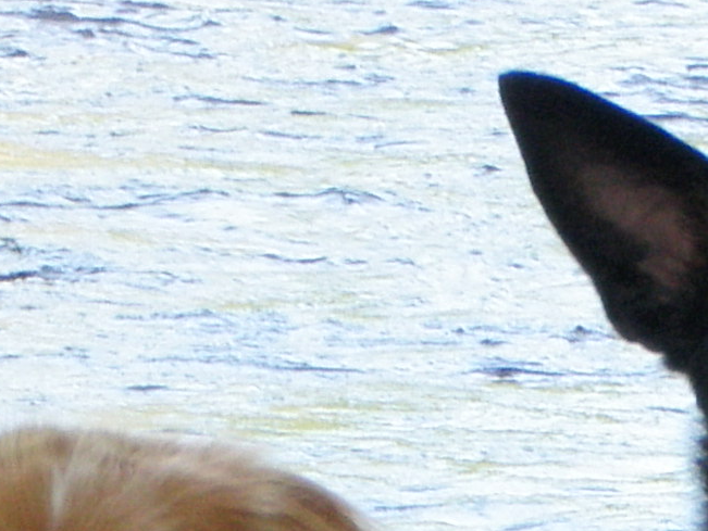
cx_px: 804
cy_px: 812
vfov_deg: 4.1
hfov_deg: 5.4
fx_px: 7449
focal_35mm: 364
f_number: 4.7
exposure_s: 1/60
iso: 125
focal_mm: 11.76
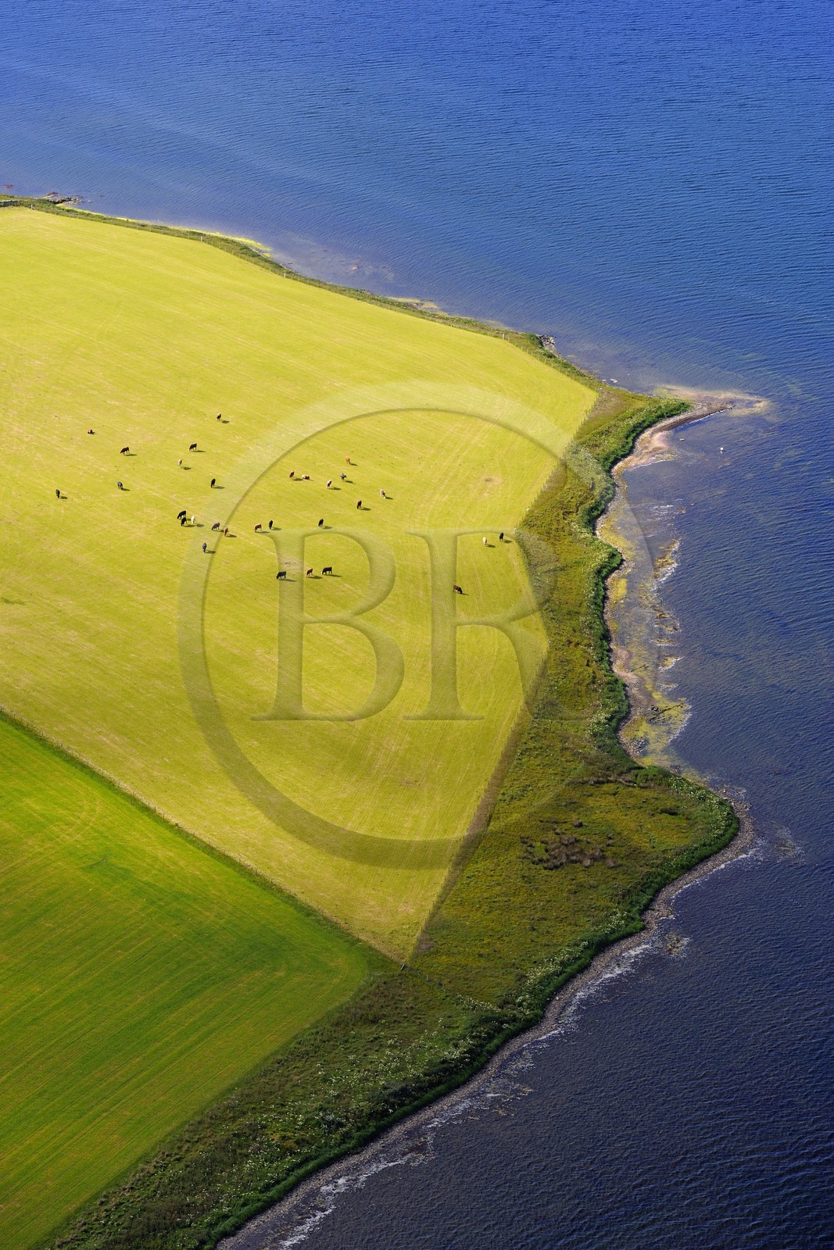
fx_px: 3891
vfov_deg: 18.3
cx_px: 417
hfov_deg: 12.2
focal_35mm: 112
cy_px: 625
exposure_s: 1/800
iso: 400
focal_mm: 112
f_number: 5.6
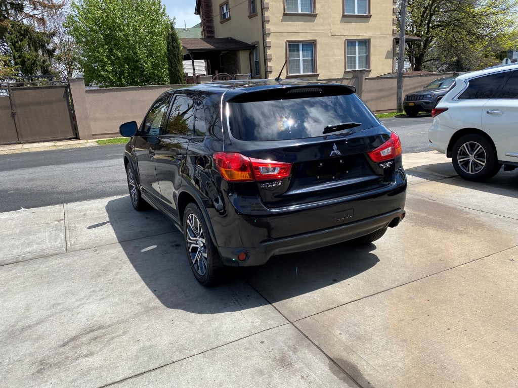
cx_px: 259
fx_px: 389
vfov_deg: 53.1
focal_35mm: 26
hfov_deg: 67.3
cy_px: 194
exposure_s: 1/1965
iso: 32
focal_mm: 4.25
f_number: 1.8
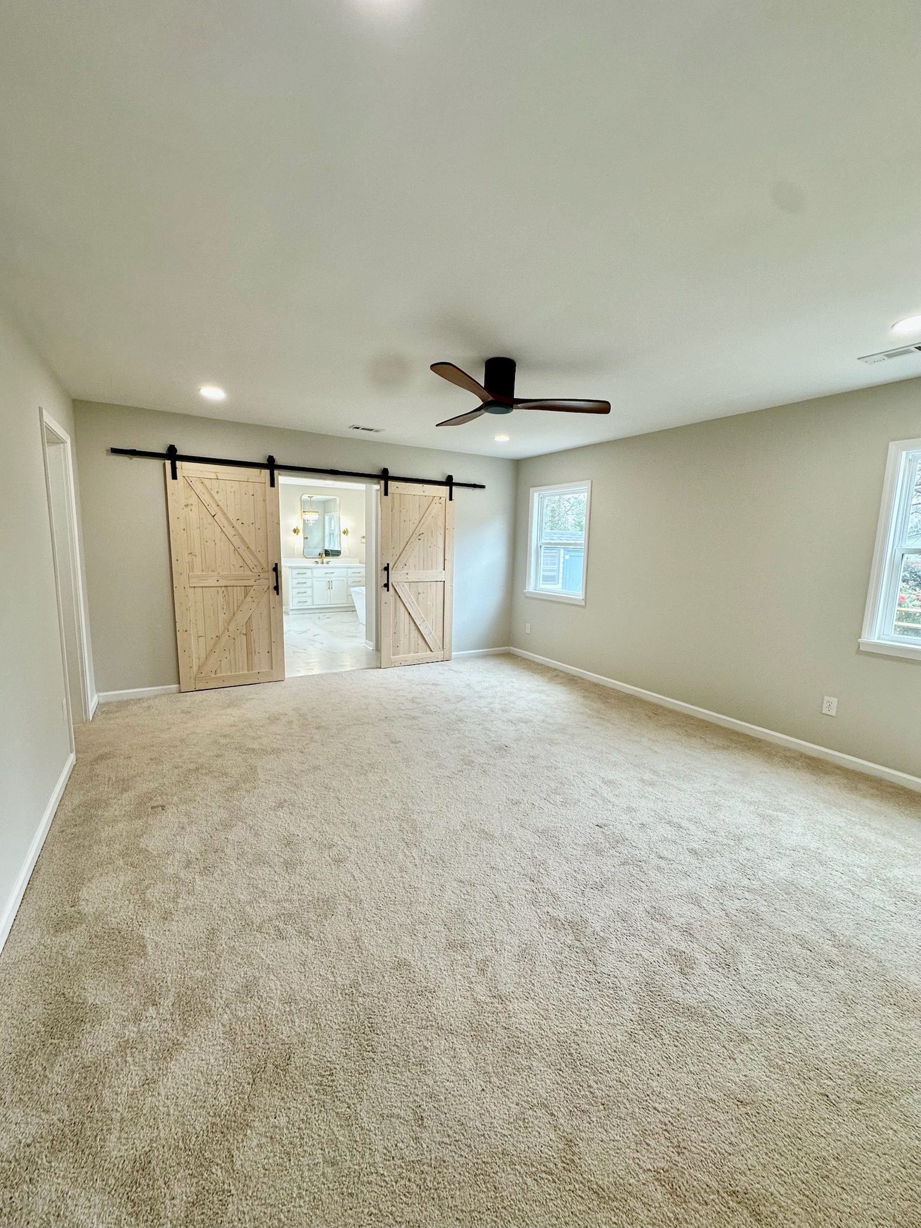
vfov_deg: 102.1
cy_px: 614
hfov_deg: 85.7
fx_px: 497
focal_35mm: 14
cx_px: 460
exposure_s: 1/120
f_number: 2.2
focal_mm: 2.22
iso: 80
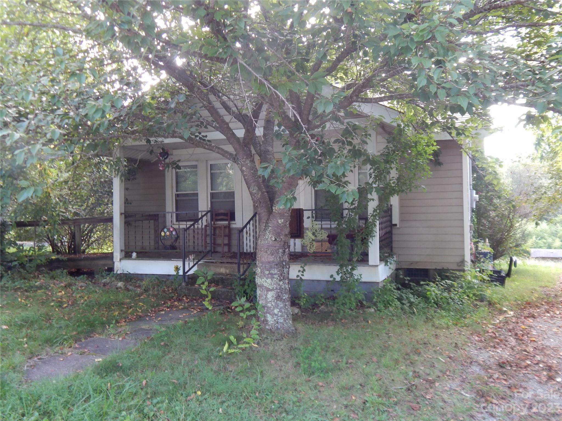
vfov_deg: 45.4
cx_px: 281
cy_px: 210
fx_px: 503
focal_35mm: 31
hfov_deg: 58.4
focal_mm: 5.6
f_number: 3.2
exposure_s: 1/40
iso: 125
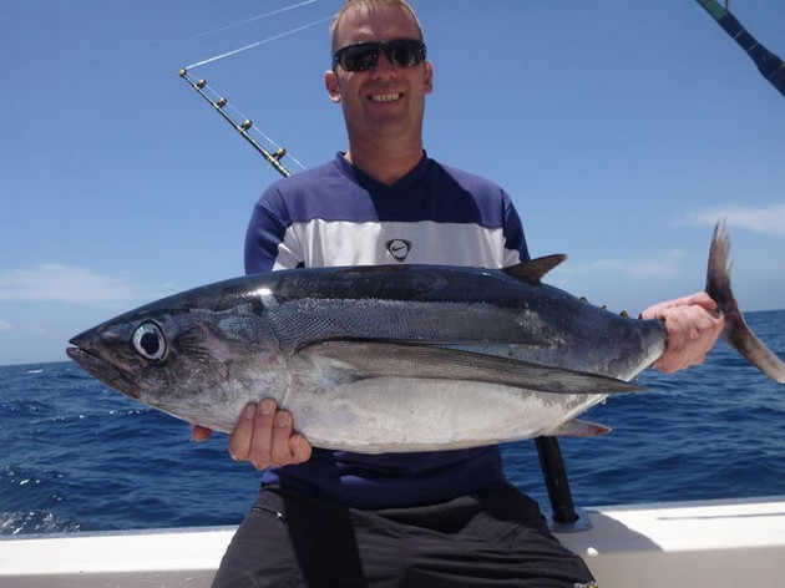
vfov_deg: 49.7
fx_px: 635
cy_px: 294
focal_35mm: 28
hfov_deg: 63.5
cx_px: 392
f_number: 10
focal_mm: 4.9
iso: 100
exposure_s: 1/160
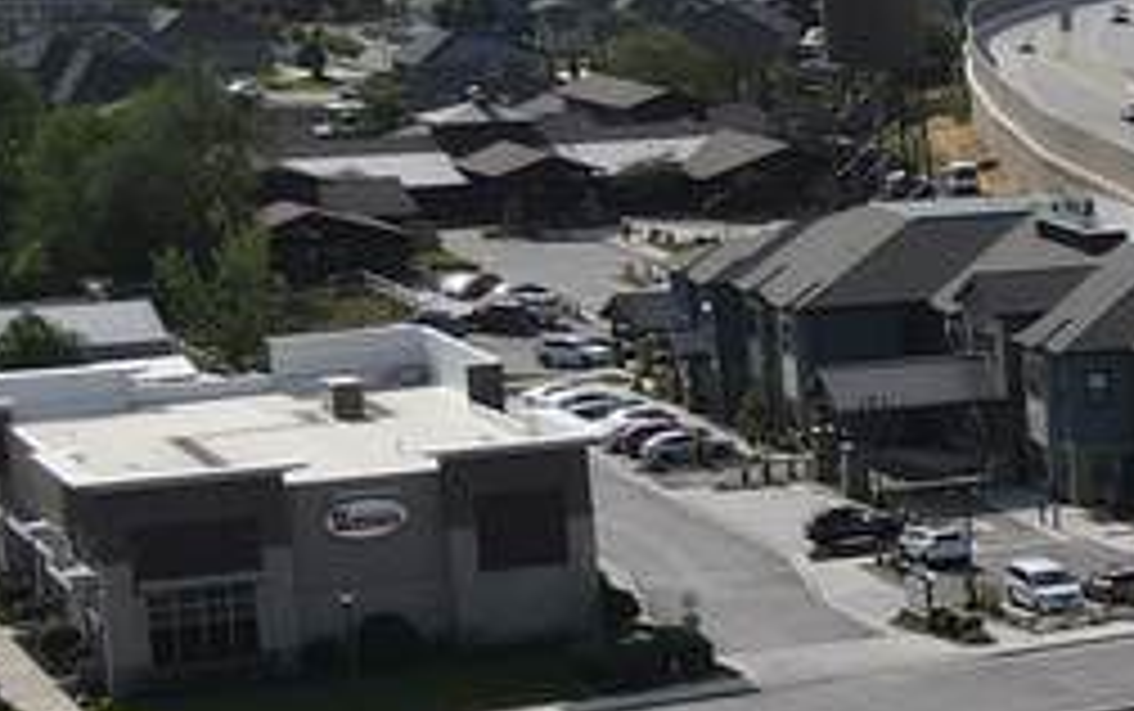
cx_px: 2272
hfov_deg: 13.7
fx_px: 3990
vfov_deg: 10.1
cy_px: 608
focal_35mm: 129
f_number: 2.8
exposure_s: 1/800
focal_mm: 4.5
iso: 100
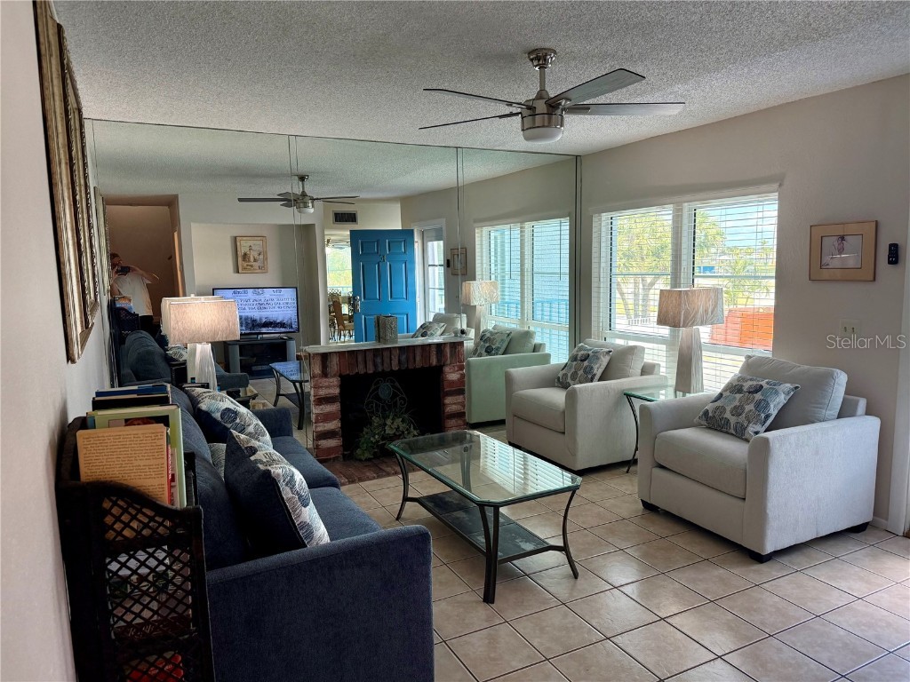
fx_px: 631
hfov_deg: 71.6
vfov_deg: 56.8
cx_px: 455
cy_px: 341
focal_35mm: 24
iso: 200
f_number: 1.78
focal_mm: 6.76
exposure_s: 1/202
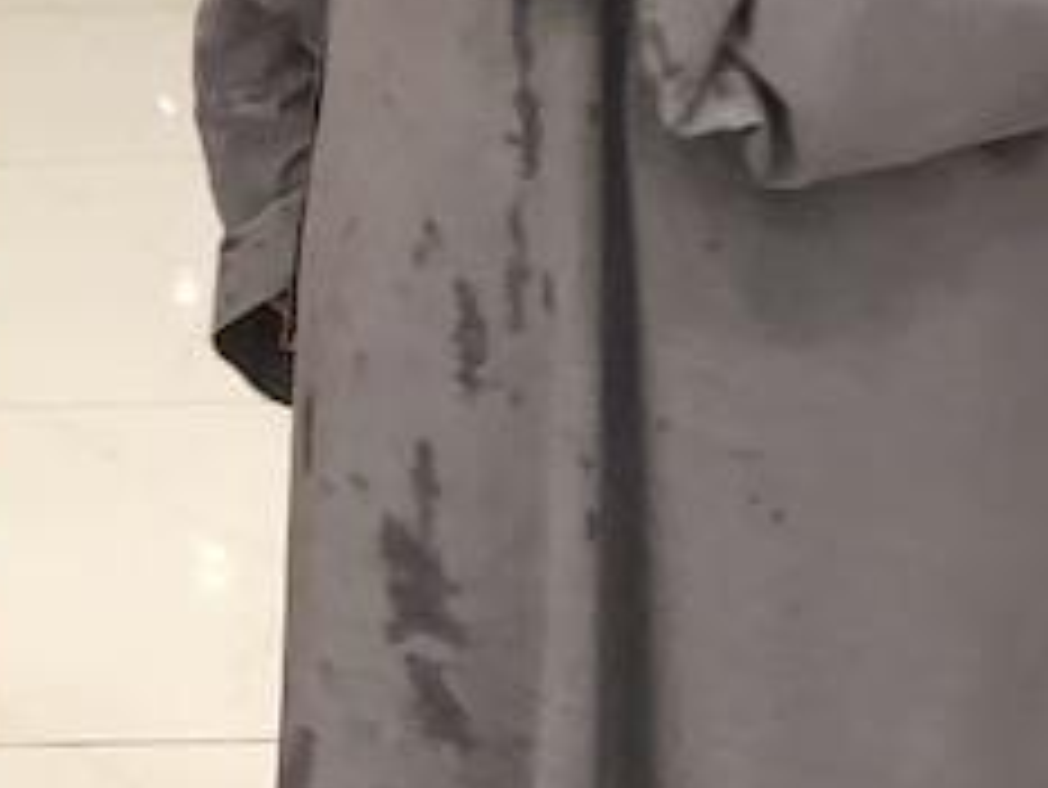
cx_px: -99
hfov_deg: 13.4
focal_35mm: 144
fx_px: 4362
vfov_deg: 10.2
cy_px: -99
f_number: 1.8
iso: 64
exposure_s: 1/15
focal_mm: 4
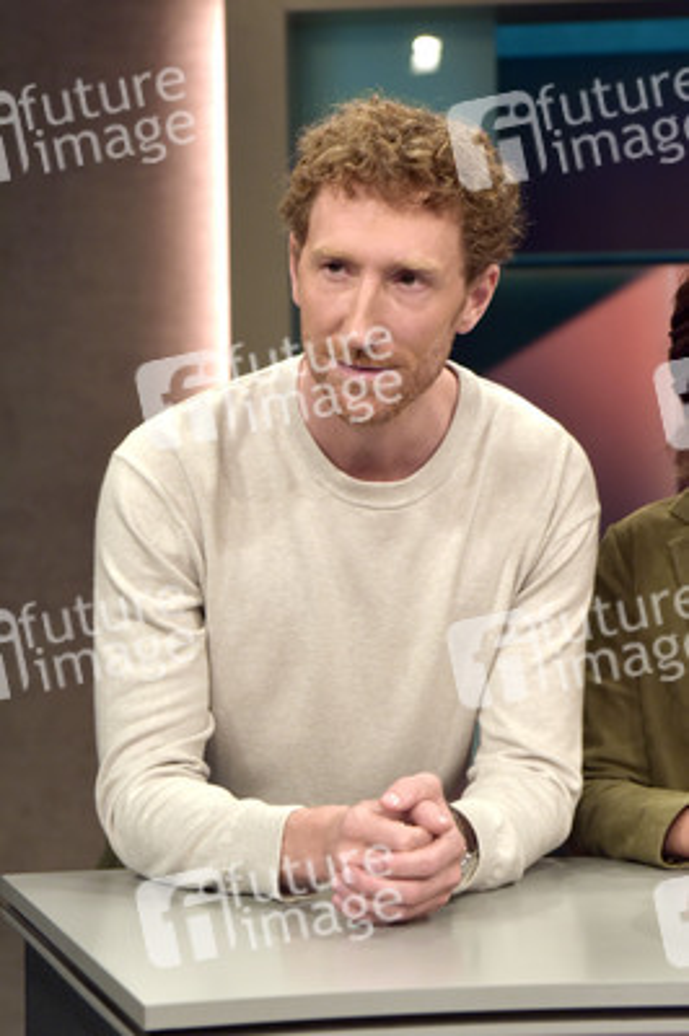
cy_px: 518
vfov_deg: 28.9
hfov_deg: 19.4
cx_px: 344
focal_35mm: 70
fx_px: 2013
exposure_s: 1/160
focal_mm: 70
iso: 1250
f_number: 5.6
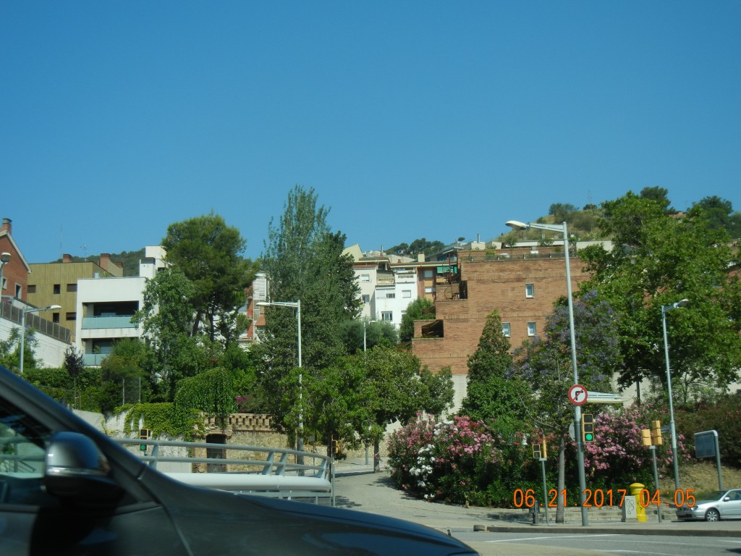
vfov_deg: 28.0
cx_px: 370
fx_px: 1113
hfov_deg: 36.8
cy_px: 278
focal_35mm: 52
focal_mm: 9.3
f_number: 7.8
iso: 160
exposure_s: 1/335
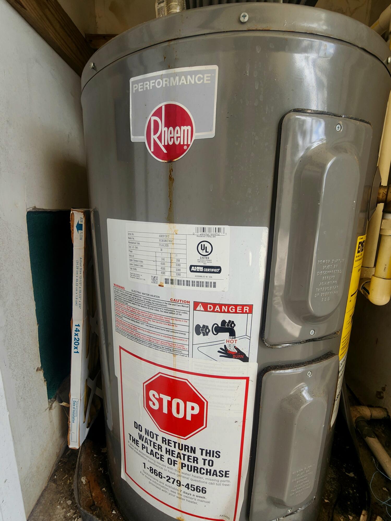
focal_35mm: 13
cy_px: 260
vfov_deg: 106.2
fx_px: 196
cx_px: 196
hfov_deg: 89.9
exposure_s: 1/167
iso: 50
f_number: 2.2
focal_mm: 2.2
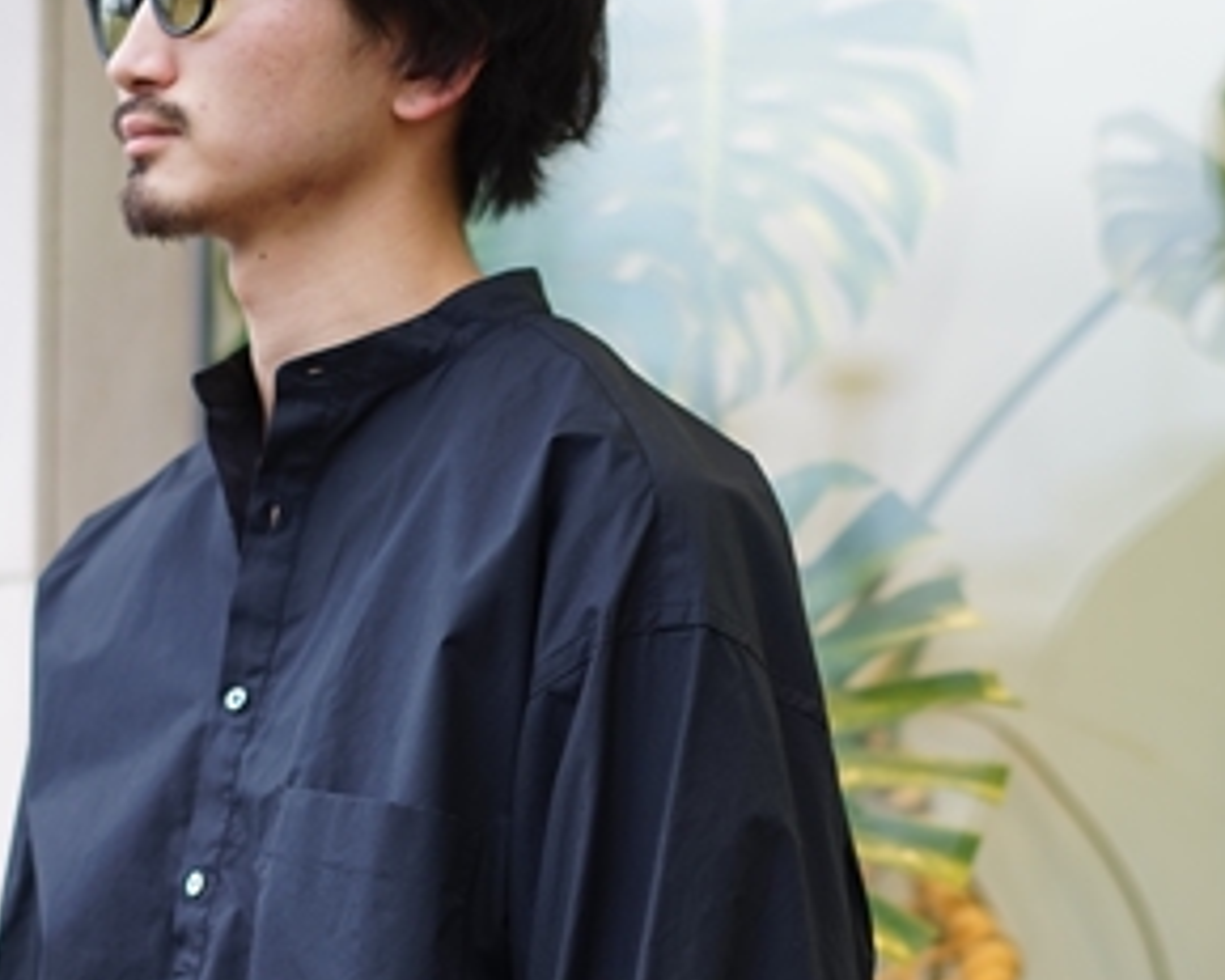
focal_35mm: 143
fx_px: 5183
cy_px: 723
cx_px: 793
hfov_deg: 13.5
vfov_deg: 10.8
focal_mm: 55
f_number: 2
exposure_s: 1/60
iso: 100
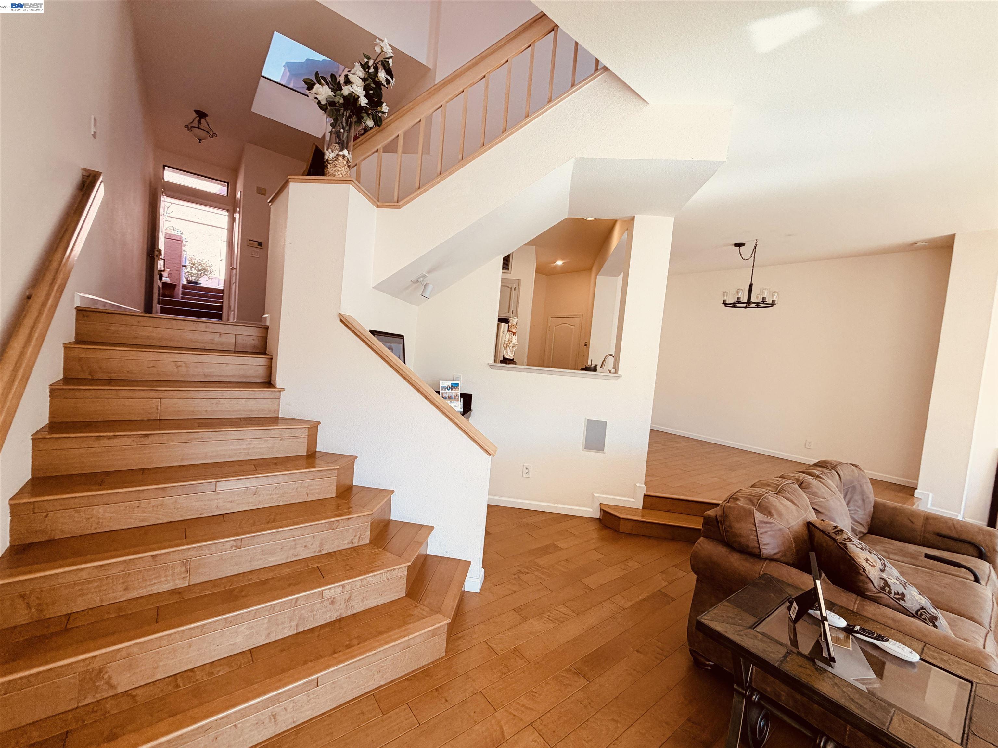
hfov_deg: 102.1
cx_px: 499
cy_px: 374
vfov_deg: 85.7
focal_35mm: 14
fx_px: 404
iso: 100
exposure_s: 1/120
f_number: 2.2
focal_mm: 2.22
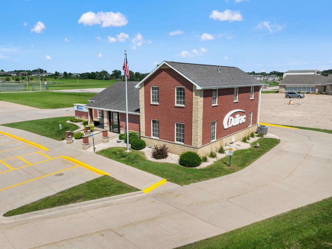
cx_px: 166
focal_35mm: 24
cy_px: 124
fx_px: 230
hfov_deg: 71.6
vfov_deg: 56.8
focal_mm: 12.29
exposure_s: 1/2000
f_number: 2.8
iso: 100
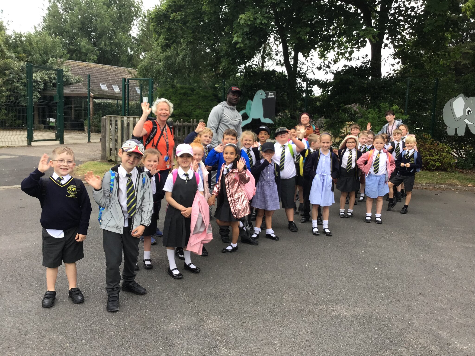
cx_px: 238
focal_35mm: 31
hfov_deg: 58.4
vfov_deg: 45.4
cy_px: 178
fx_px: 425
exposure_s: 1/124
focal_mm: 3.3
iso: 25
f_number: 2.4
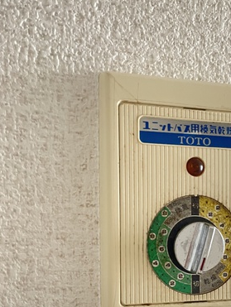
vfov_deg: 37.6
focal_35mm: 49
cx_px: 200
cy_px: 243
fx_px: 435
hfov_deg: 28.8
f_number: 1.6
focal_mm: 4.2
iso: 800
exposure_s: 1/30
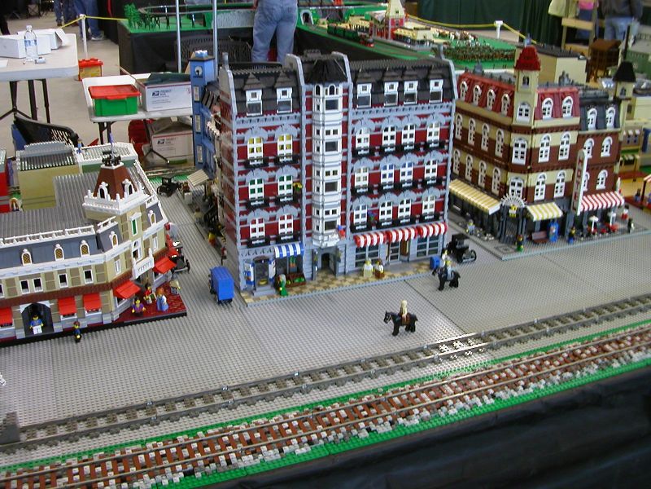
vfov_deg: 38.7
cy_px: 244
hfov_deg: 50.1
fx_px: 696
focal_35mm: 37
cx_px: 326
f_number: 2.7
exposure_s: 1/8.8
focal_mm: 5.6
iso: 100
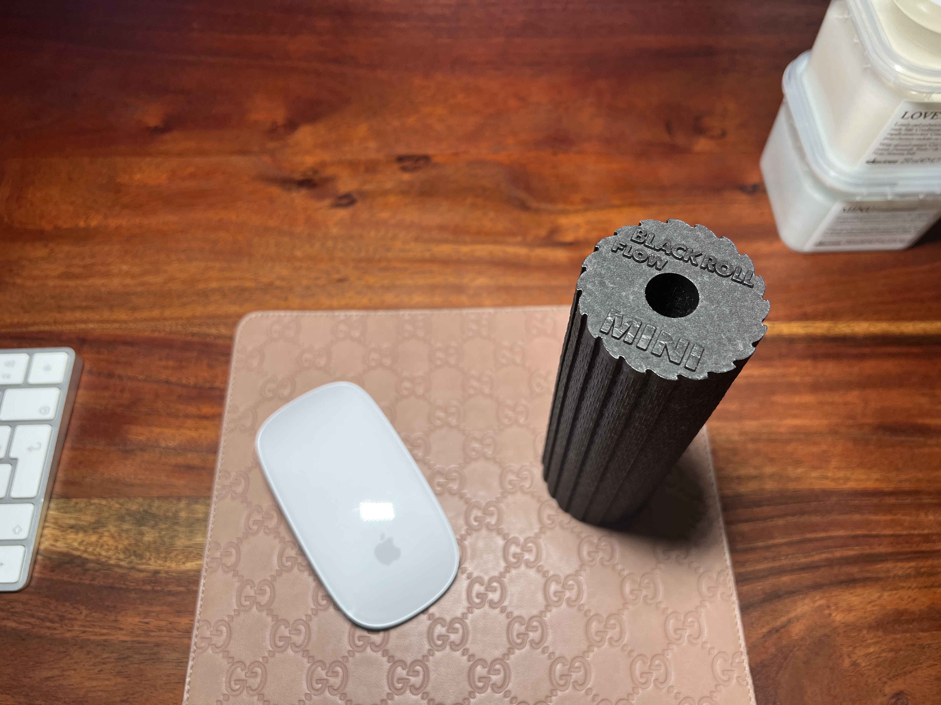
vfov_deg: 53.1
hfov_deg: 67.3
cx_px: 470
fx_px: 707
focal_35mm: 26
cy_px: 352
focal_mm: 5.7
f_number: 1.5
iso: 100
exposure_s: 1/121
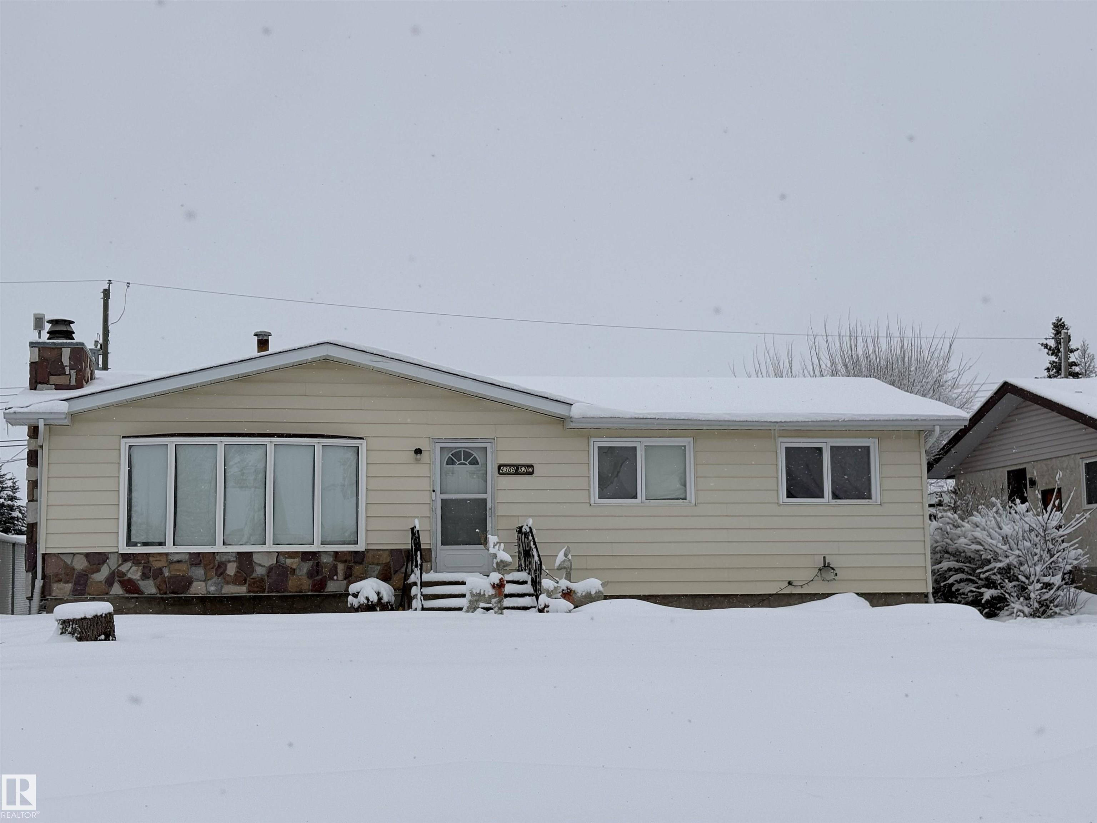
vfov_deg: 28.0
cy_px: 412
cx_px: 548
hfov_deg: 36.8
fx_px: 1648
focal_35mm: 52
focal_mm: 5.96
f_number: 1.6
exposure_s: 1/8850
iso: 25
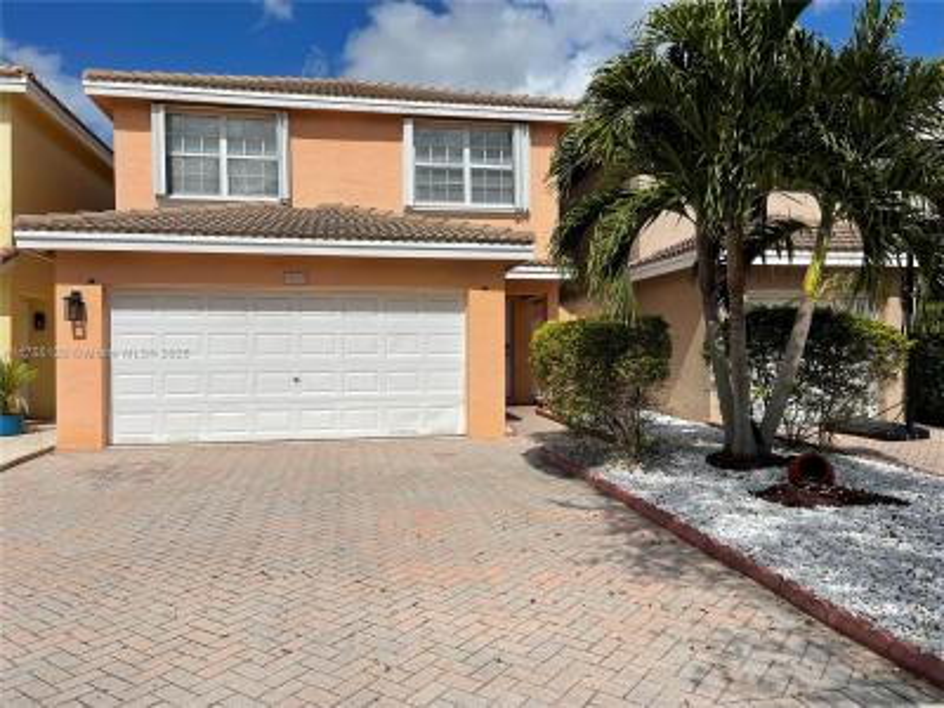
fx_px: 709
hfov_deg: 67.3
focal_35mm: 26
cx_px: 472
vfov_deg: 53.1
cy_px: 354
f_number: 1.6
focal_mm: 5.1
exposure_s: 1/12048
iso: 32
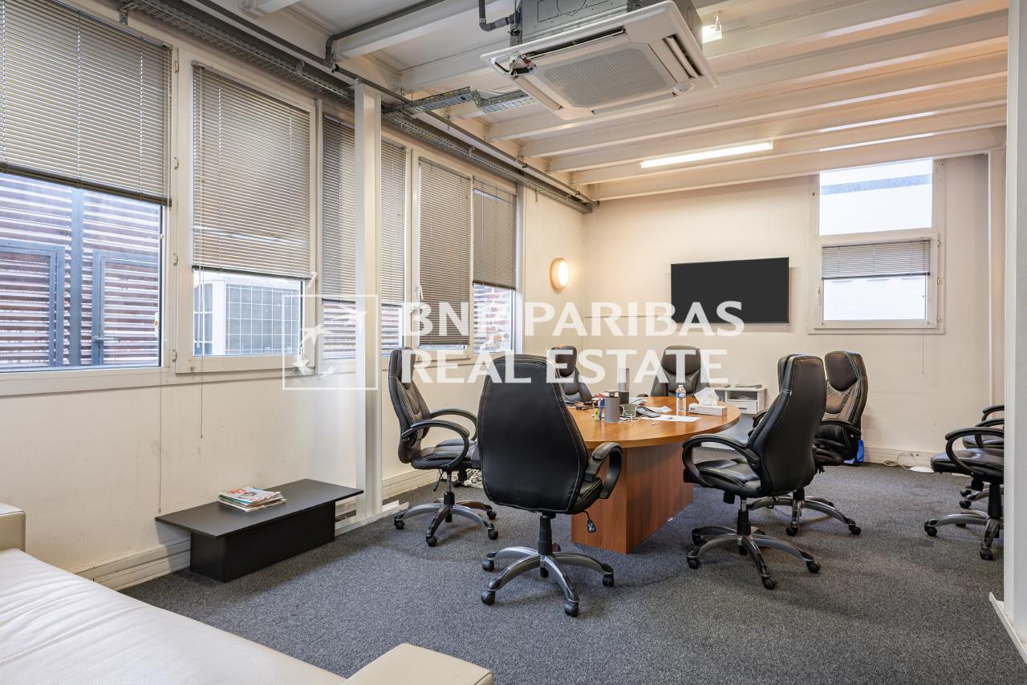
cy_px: 342
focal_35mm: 20
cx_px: 514
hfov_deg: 84.0
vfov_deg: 62.0
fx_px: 571
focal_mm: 20
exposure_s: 1/13
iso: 200
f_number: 11
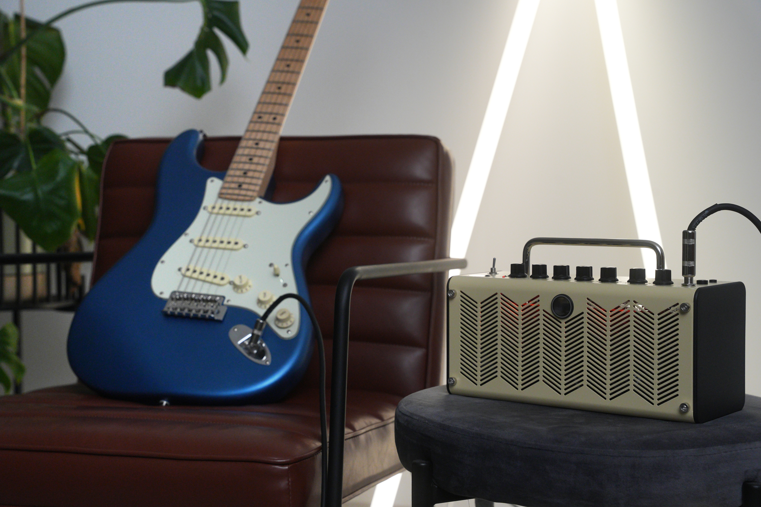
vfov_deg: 21.7
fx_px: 1321
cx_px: 380
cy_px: 254
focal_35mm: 62
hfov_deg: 32.1
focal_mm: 62.5
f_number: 7.1
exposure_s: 1/125
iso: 3200
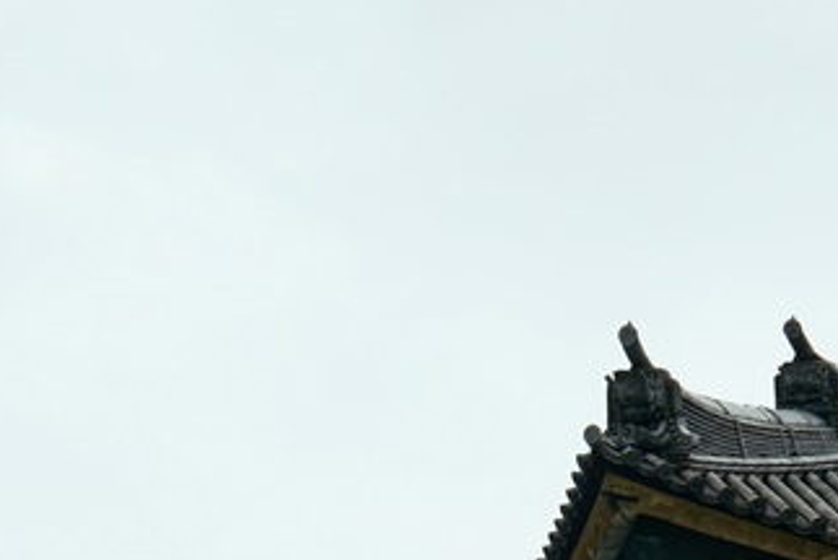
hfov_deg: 7.3
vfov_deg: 5.0
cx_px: 1982
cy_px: 1693
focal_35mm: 263
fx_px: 6127
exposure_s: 1/80
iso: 100
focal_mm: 34
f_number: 6.3
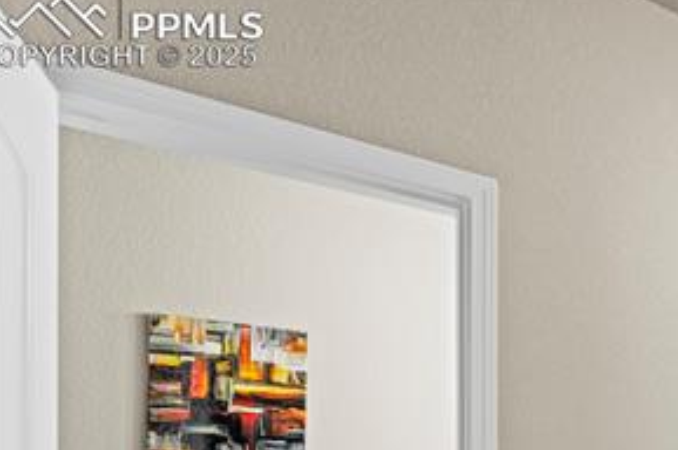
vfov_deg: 35.3
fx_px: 608
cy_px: 485
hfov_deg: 45.9
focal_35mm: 32
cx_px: 720
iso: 800
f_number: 8
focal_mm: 14.6
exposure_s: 1/2
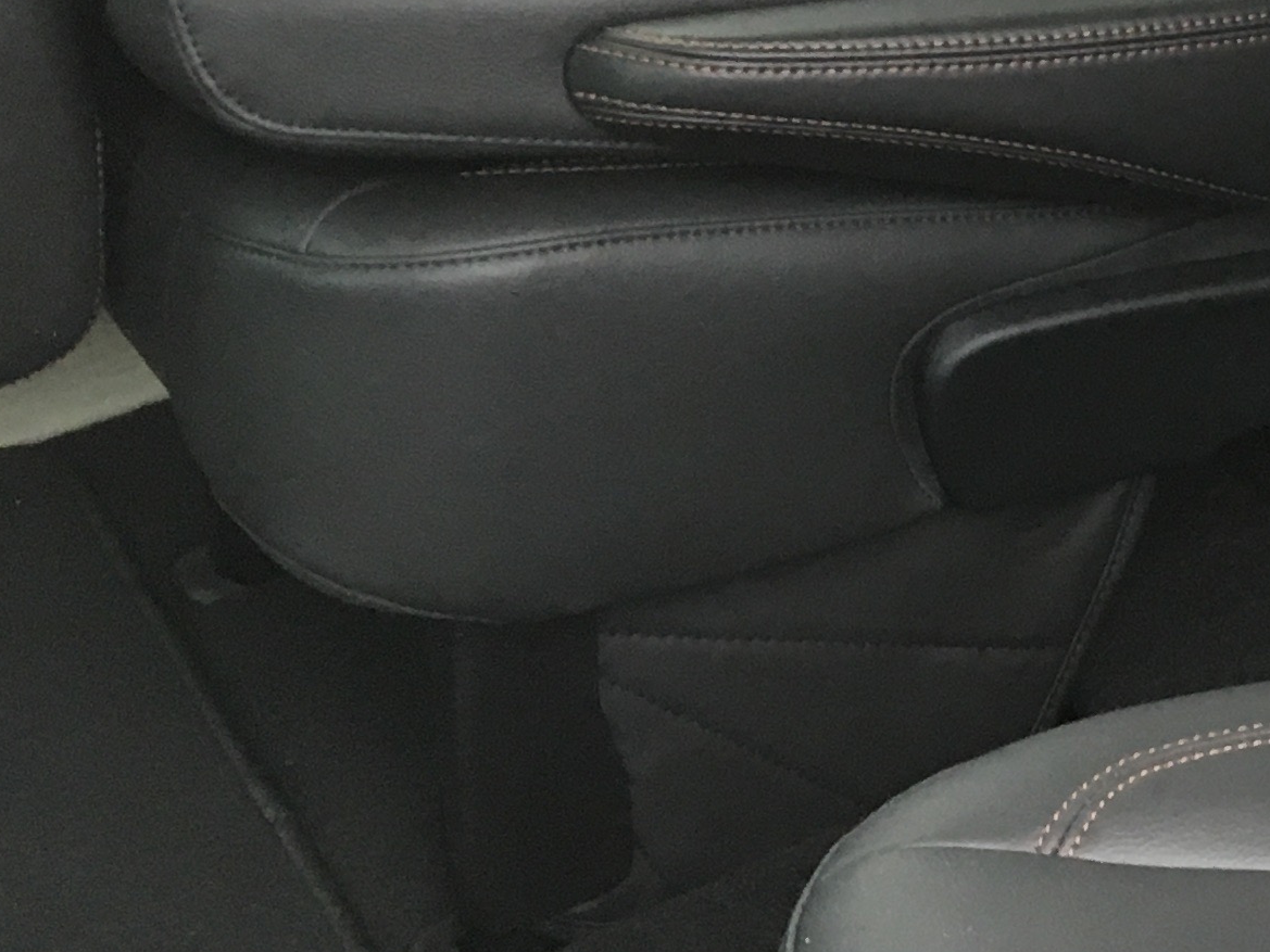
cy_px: -37
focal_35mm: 100
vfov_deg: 14.5
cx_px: 2125
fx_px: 3669
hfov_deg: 17.0
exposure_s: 1/30
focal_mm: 4.15
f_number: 2.2
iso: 80
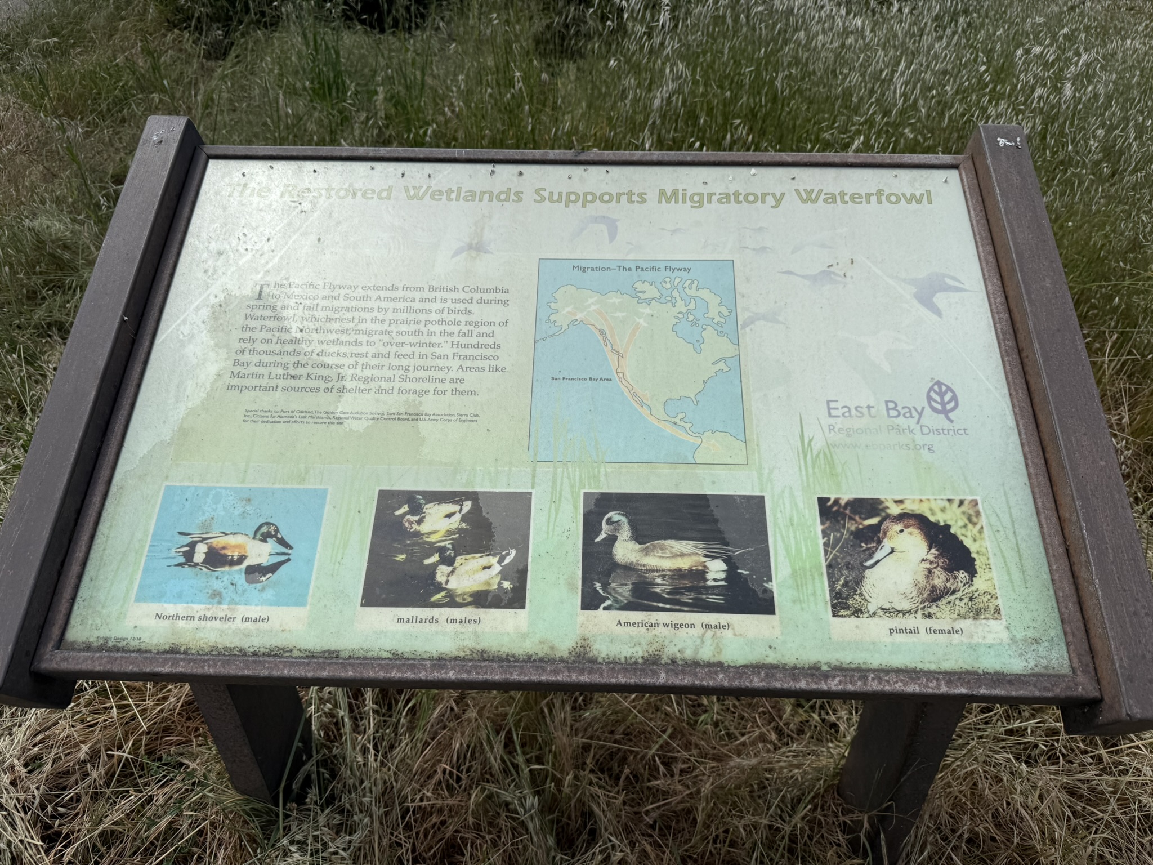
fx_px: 799
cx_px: 576
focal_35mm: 24
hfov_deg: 71.6
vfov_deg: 56.8
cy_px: 432
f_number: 1.78
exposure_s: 1/14286
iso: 80
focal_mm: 6.76
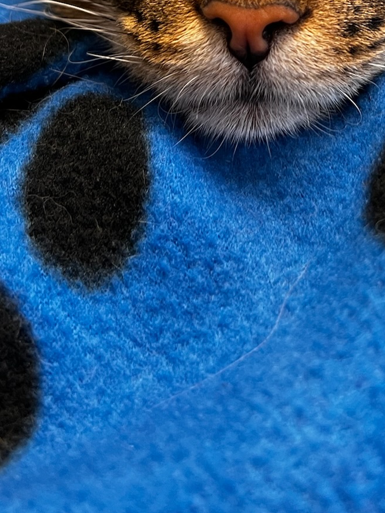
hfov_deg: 23.8
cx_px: 291
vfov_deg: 29.2
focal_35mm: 61
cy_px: -24
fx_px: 904
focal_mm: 5.7
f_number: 1.5
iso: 125
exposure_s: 1/60
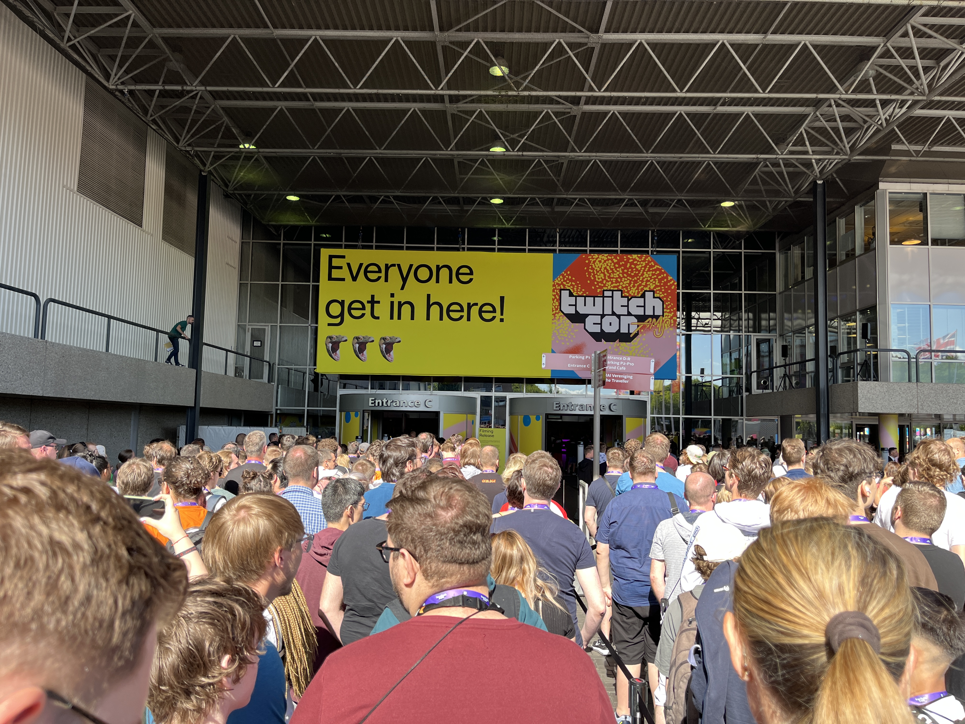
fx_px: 725
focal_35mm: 26
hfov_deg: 67.3
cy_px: 362
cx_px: 482
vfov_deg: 53.1
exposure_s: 1/515
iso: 50
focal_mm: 5.1
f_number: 1.6
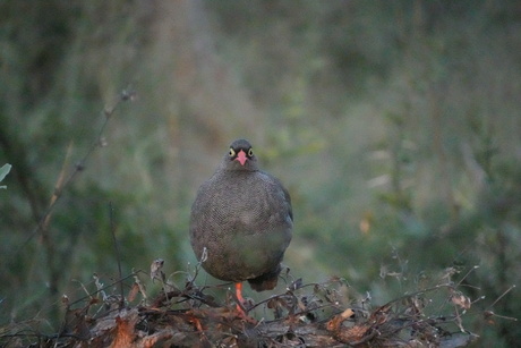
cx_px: 260
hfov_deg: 4.6
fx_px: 6514
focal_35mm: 450
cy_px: 174
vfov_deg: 3.1
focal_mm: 300
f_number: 7.1
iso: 40000
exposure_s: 1/8000
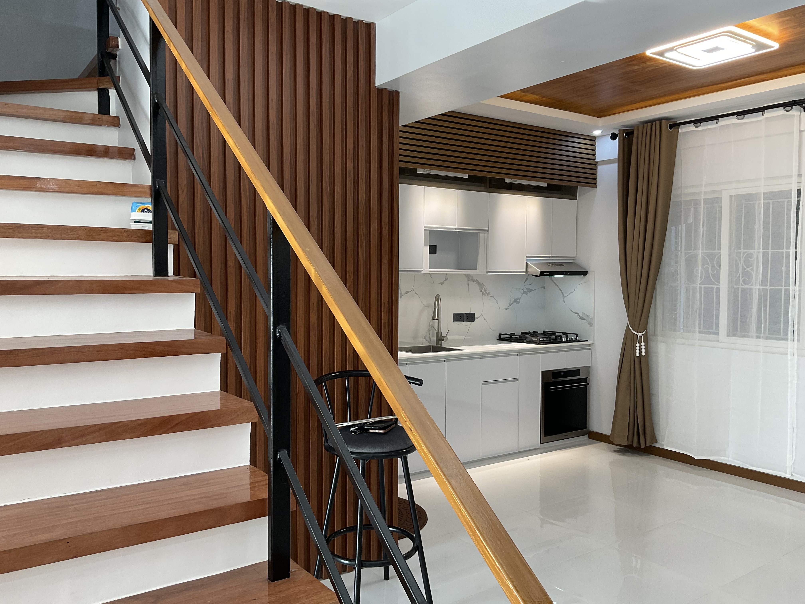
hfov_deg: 61.7
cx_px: 402
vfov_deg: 48.2
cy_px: 302
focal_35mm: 29
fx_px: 674
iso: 40
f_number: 1.8
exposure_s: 1/60
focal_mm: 3
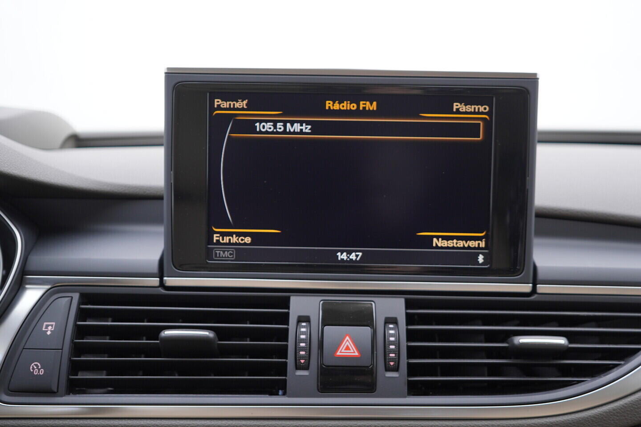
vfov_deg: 36.9
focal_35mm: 36
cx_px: 320
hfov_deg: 53.1
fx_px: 641
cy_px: 214
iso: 160
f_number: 2.8
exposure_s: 1/40
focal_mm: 24
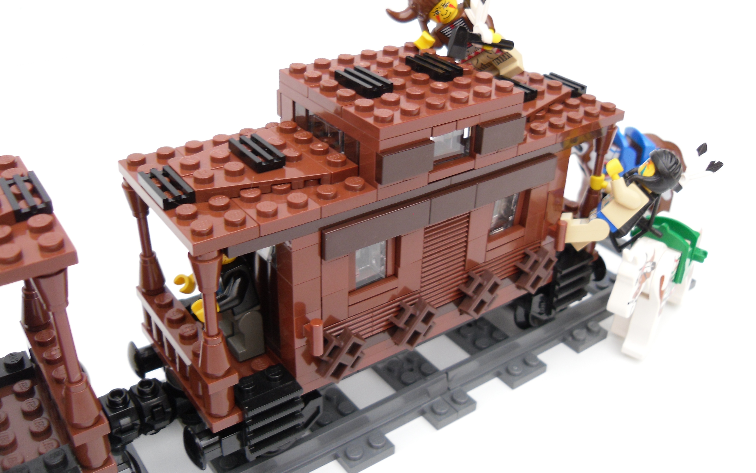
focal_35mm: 37
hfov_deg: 52.7
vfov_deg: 34.3
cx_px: 382
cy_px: 190
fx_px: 762
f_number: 2.8
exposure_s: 1/90
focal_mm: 6
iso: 100
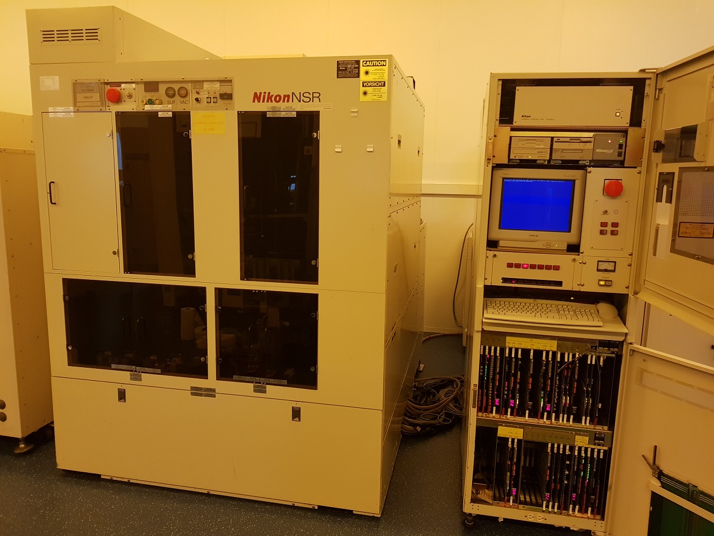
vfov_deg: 53.1
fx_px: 536
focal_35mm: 26
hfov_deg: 67.3
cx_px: 357
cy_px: 268
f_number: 1.7
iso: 250
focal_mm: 4.2
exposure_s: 1/33
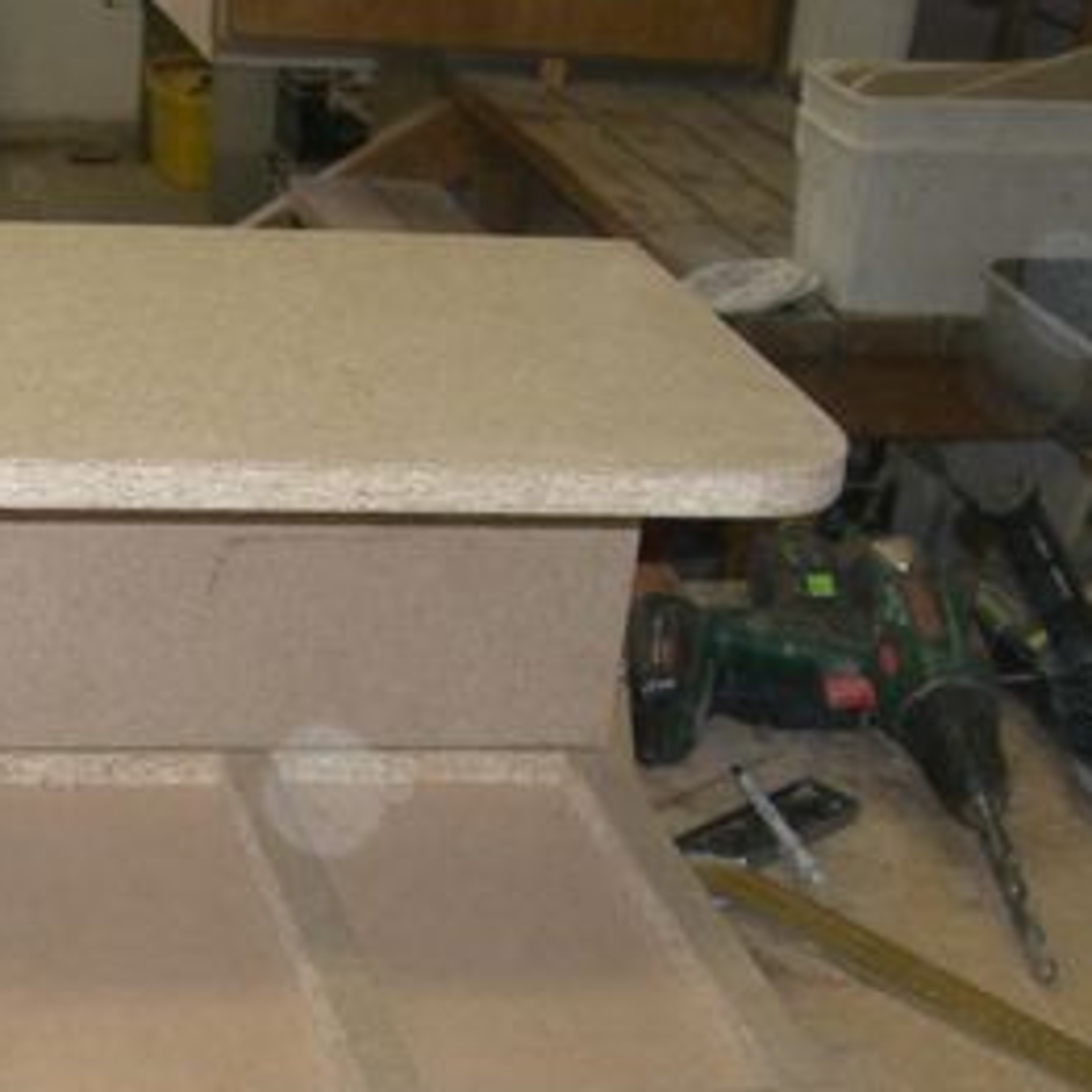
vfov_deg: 21.0
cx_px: -88
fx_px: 2927
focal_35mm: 82
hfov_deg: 20.2
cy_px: 792
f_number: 2.7
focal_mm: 6.2
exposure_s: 1/60
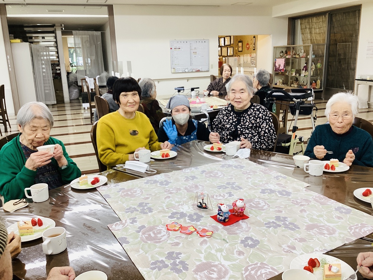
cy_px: 140
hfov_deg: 58.4
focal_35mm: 31
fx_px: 334
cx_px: 186
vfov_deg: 45.4
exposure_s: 1/60
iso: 80
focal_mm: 3.3
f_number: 2.4
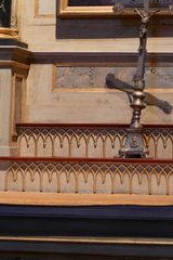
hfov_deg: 9.4
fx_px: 1052
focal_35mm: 146
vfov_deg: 13.7
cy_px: -49
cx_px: 134
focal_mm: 50
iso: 1600
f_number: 2.8
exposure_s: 1/80
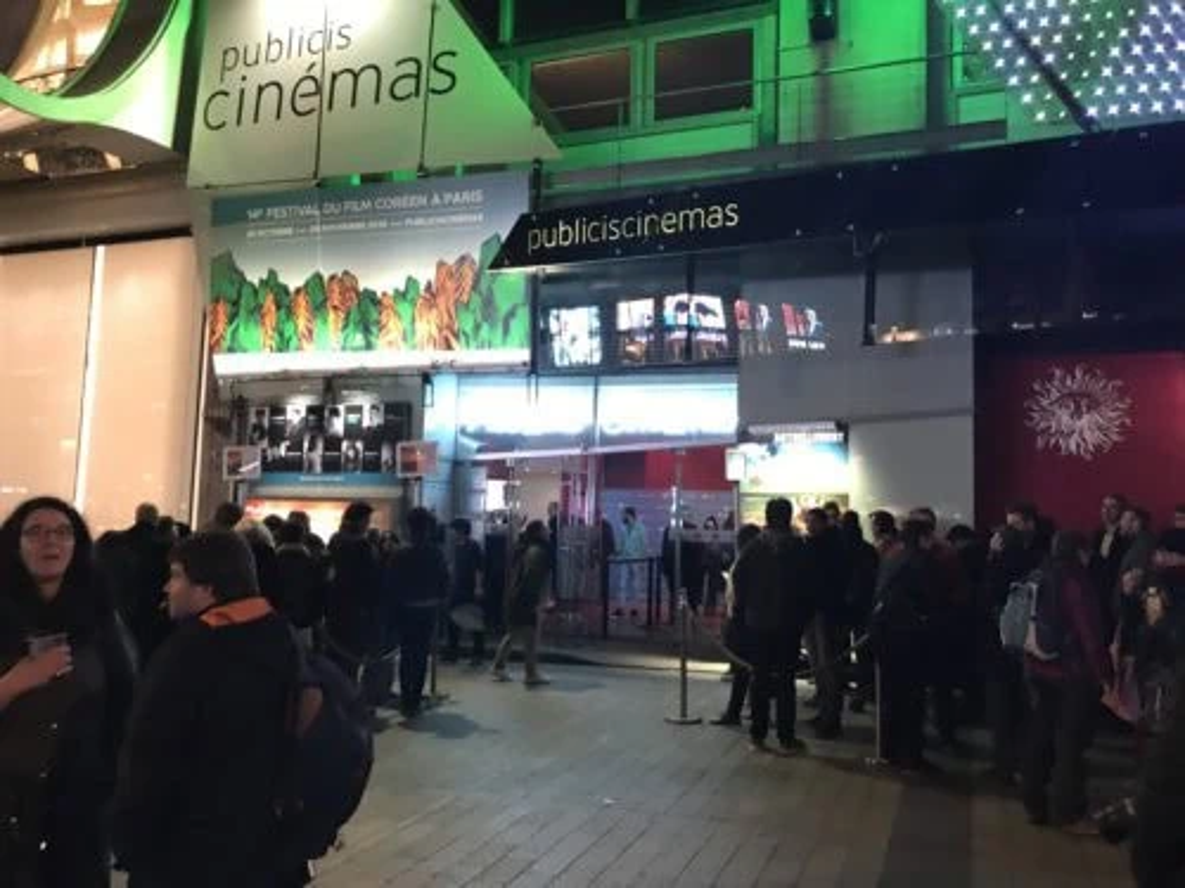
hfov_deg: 63.4
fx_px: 959
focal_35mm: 28
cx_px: 592
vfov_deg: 49.7
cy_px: 444
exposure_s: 1/17
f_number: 1.8
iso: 64
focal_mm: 4
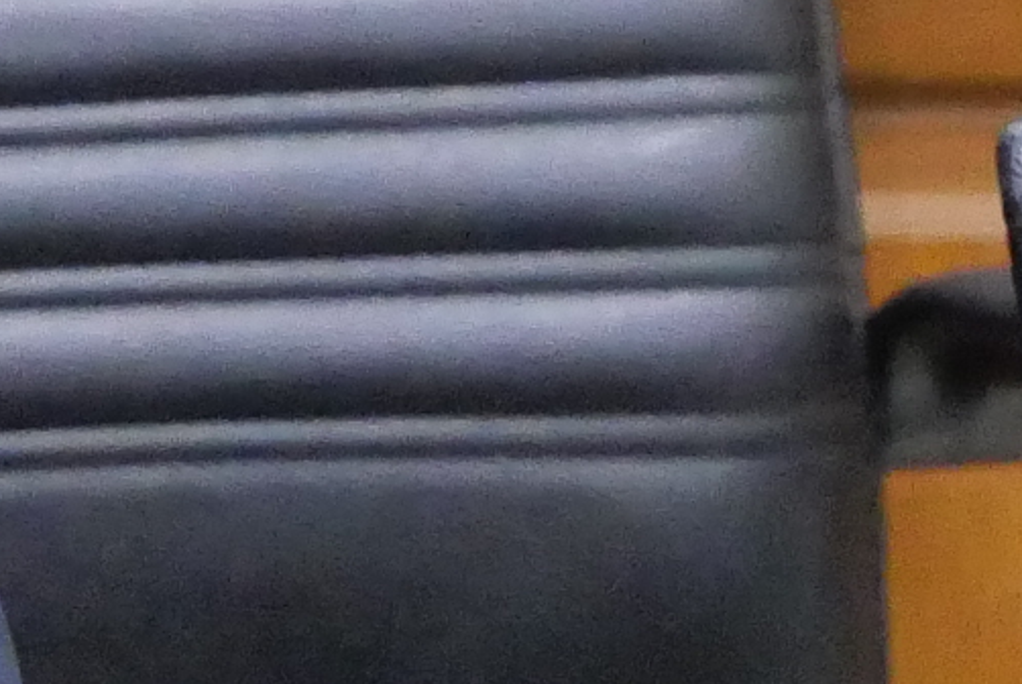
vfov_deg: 2.1
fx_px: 18275
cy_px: -458
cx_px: -1887
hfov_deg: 3.1
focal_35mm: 643
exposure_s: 1/30
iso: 3200
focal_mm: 42
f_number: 5.5
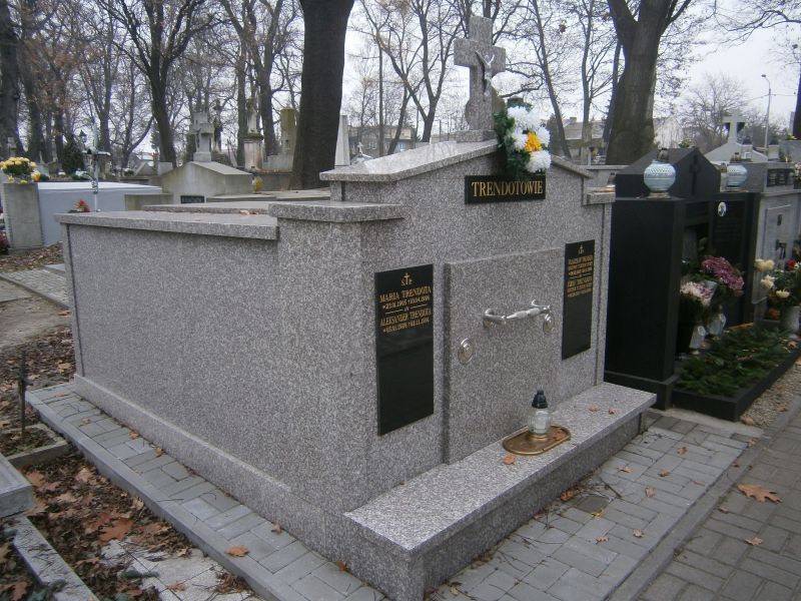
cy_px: 300
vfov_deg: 53.1
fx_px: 602
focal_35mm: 26
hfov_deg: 67.3
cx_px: 400
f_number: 2.8
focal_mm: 4.7
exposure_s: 1/50
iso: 80
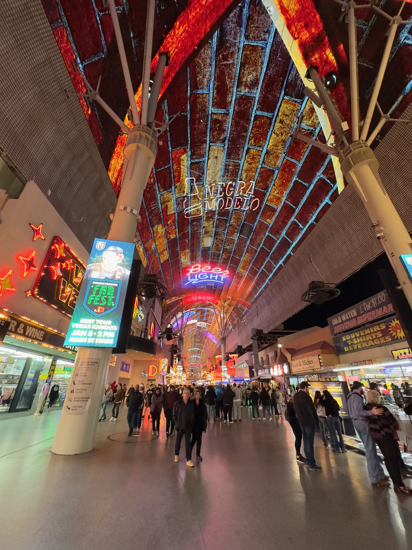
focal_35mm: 14
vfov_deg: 102.1
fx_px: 222
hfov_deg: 85.7
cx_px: 206
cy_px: 275
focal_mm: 2.22
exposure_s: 1/59
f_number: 2.2
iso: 500
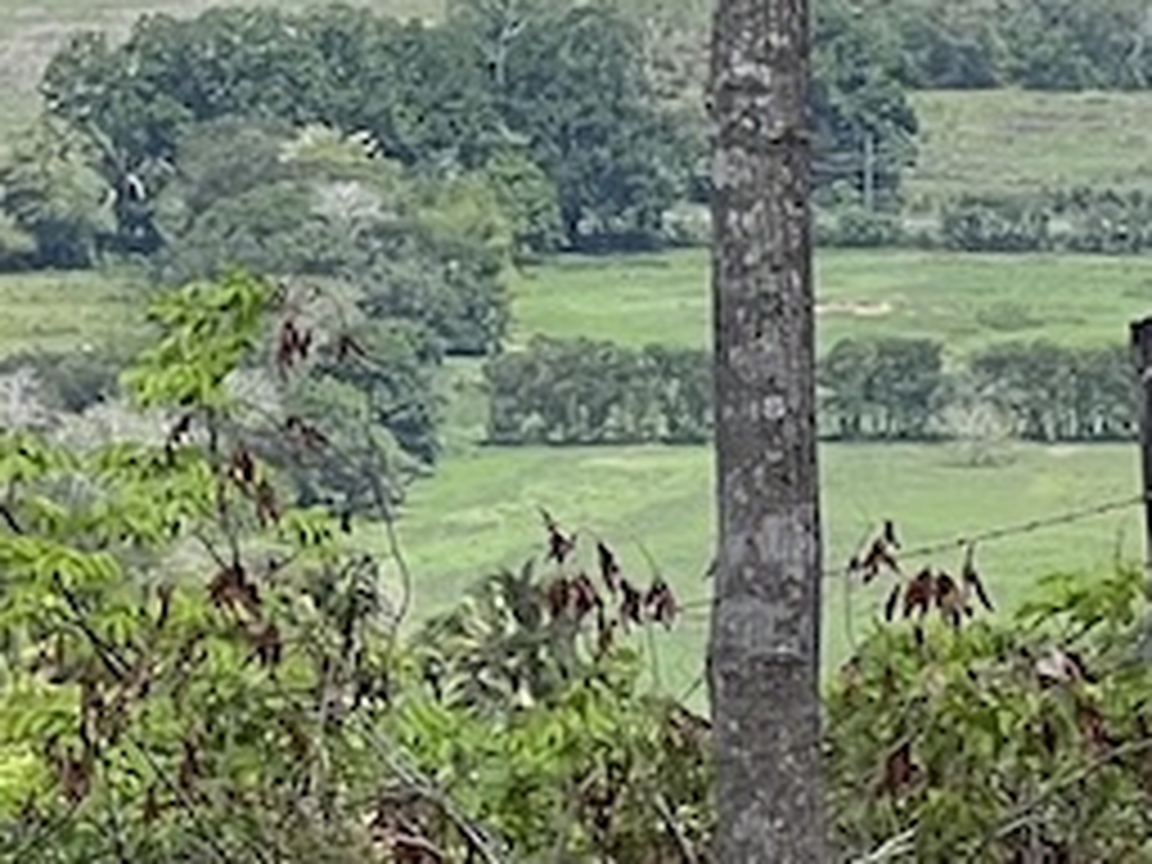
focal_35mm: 433
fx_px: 14410
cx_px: -1755
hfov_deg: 4.5
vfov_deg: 3.4
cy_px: -724
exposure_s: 1/723
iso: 32
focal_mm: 9
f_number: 2.8
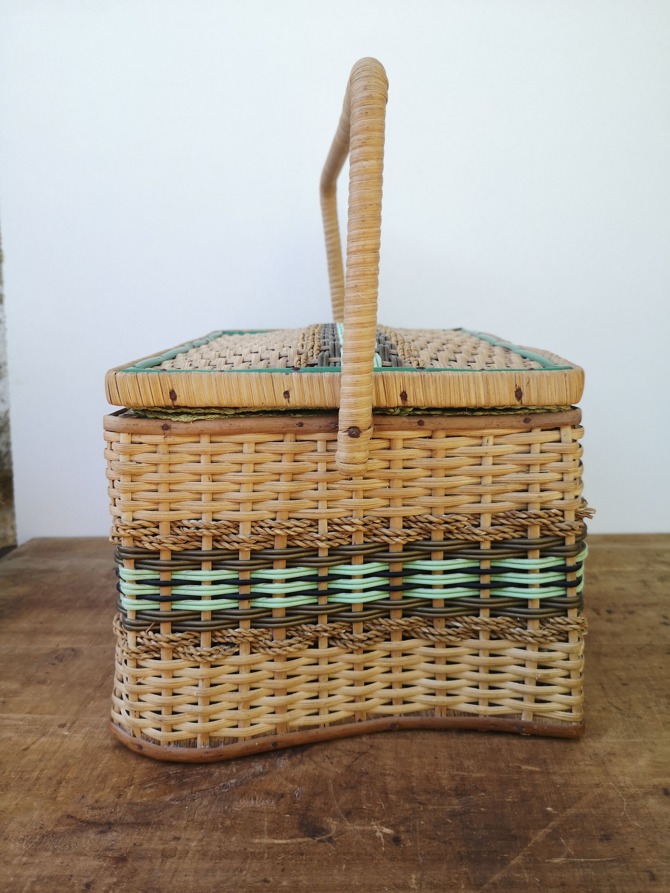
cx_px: 335
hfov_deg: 51.4
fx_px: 697
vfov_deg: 65.3
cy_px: 446
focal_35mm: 27
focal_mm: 3.95
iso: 50
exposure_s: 1/146
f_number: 1.8
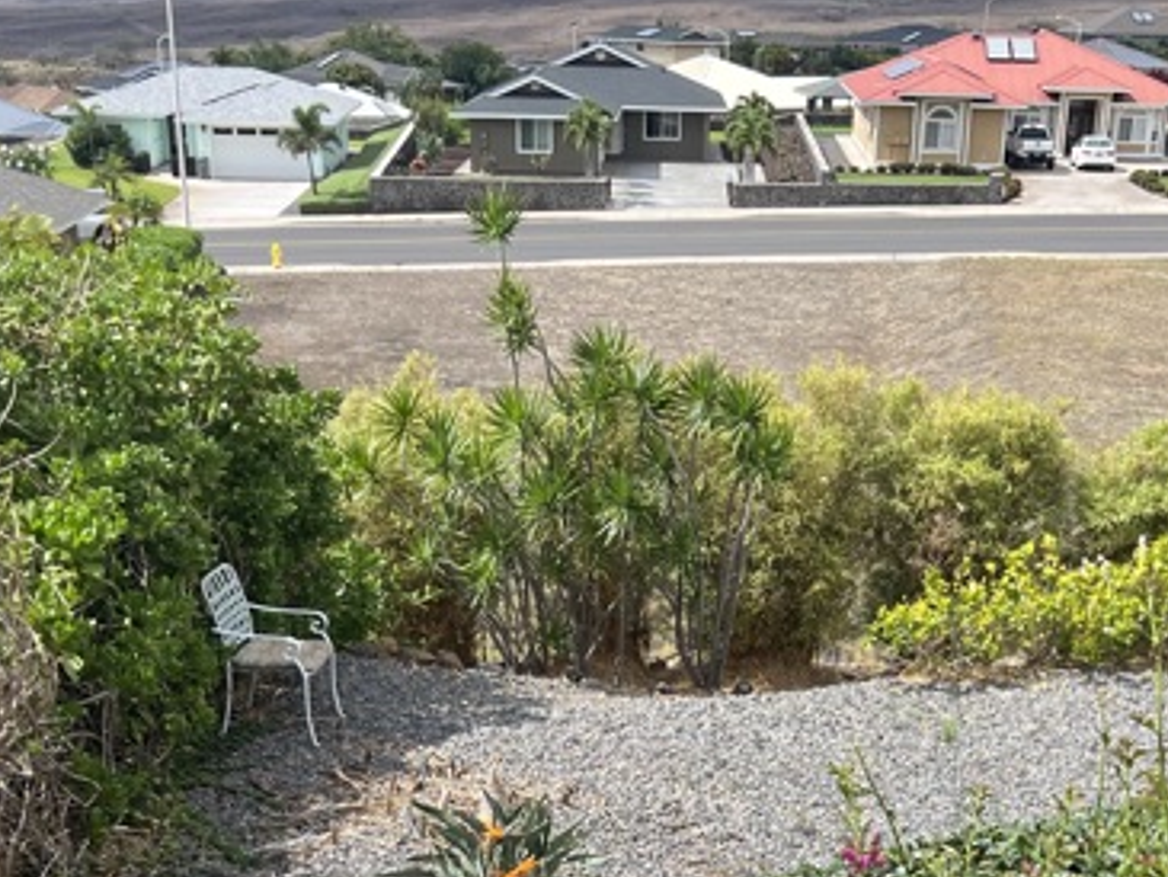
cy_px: 938
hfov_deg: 33.7
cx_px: 656
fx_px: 1924
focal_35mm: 57
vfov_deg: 24.2
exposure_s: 1/3257
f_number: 1.5
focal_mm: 5.7
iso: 50
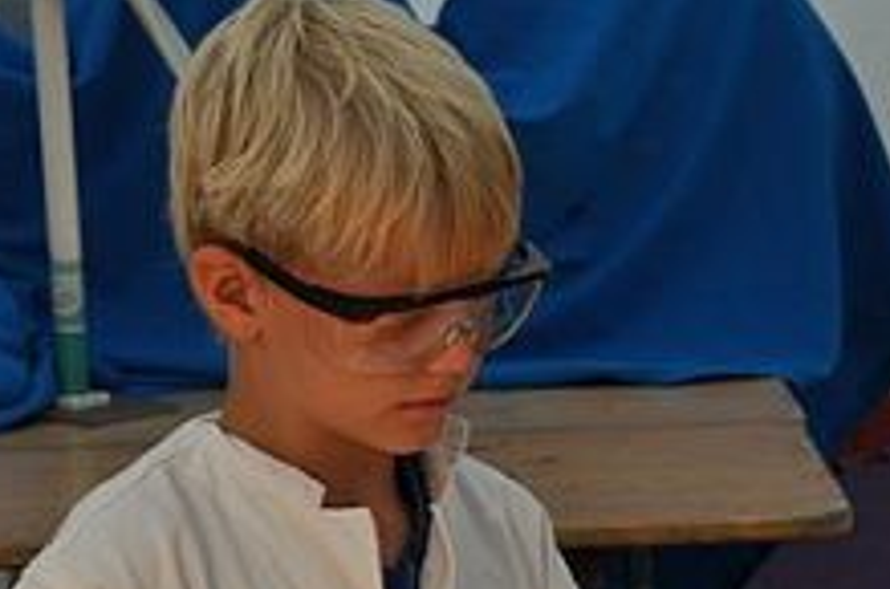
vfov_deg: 7.6
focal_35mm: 178
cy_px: 666
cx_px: 768
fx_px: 4391
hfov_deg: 11.5
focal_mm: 52
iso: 220
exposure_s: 1/125
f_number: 5.6
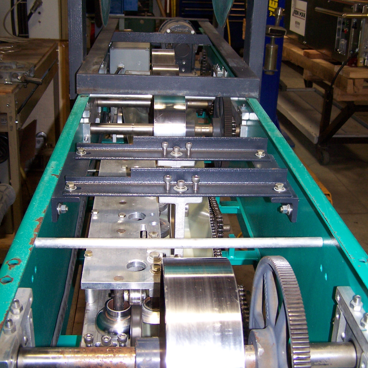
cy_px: 150
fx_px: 541
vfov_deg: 37.4
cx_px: 185
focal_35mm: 45
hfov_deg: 37.6
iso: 140
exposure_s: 1/60
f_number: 2.8
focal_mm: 6.3
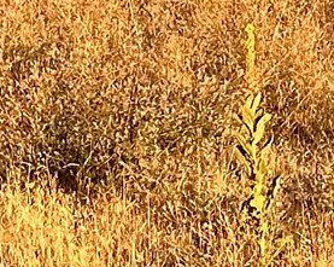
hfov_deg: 5.3
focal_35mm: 347
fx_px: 3427
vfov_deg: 4.4
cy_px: -255
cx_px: 933
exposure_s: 1/2469
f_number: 1.78
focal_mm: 6.86
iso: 64
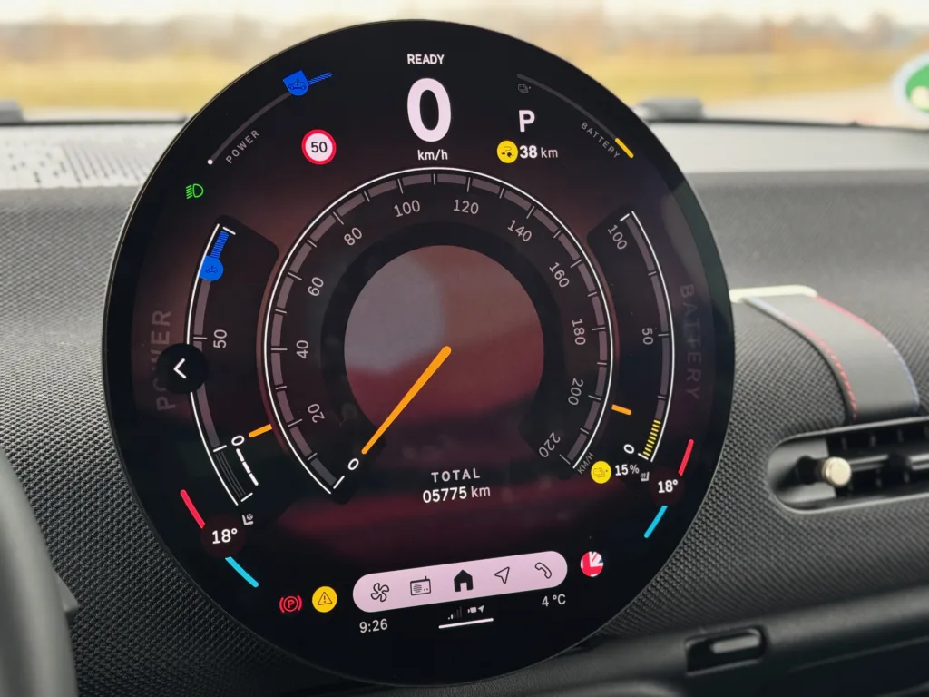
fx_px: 1288
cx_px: 464
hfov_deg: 39.7
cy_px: 348
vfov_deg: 30.3
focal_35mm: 48
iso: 100
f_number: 1.78
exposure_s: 1/60
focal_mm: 6.76
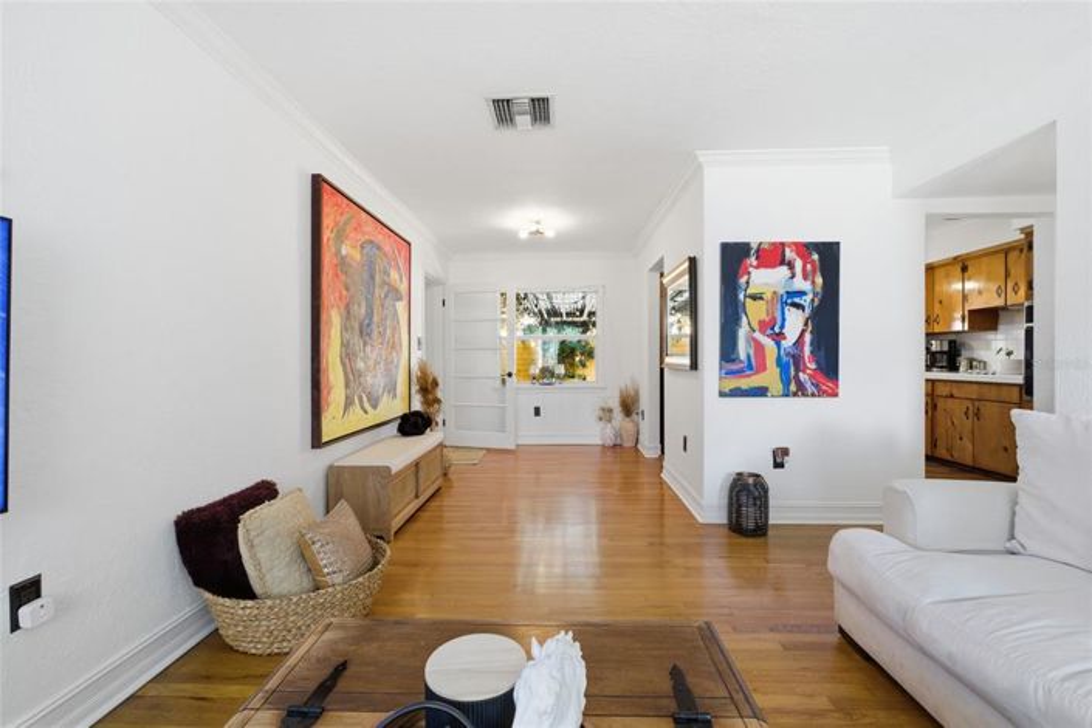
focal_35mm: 15
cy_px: 364
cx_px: 546
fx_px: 455
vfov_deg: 77.3
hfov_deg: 100.4
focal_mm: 10
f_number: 9
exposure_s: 1/25
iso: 400
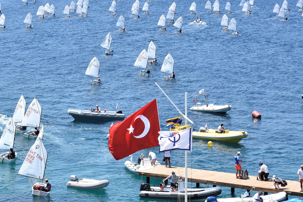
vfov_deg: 10.7
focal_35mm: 128
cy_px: 69
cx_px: 89
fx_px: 1078
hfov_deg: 15.9
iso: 320
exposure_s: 1/500
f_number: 11
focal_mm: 52
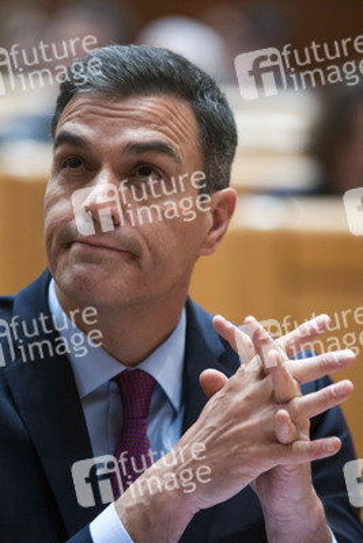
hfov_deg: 5.0
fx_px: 4193
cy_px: 272
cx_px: 182
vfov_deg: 7.4
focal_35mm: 278
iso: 800
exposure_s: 1/160
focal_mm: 185
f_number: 2.8
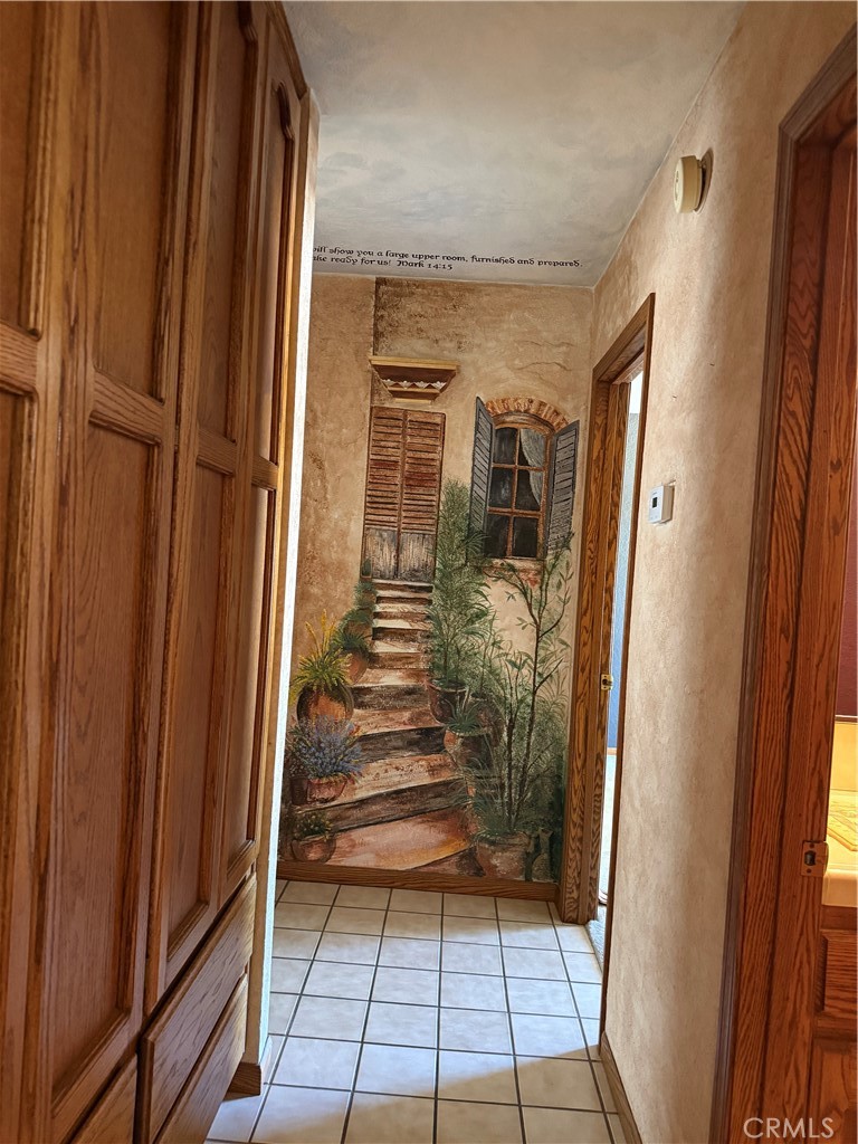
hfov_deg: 56.8
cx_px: 429
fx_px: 793
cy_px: 572
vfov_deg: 71.6
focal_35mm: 24
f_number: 1.78
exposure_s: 1/30
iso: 800
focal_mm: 6.76
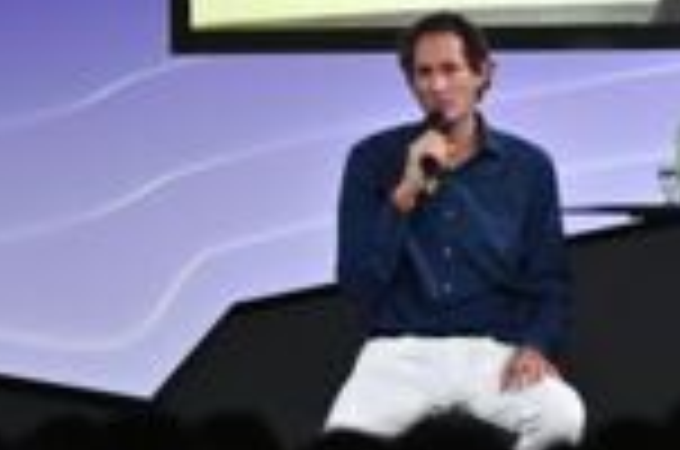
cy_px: -256
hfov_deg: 1.6
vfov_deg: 1.1
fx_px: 24032
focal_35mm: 1275
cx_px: 757
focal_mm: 400
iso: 1250
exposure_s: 1/250
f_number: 4
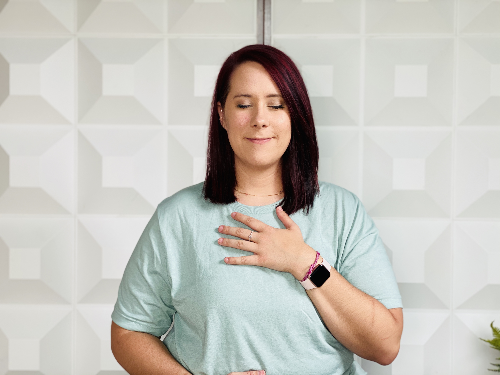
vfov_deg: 28.0
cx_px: 250
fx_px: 751
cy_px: 188
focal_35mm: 52
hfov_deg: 36.8
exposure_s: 1/120
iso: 64
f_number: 2
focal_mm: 6
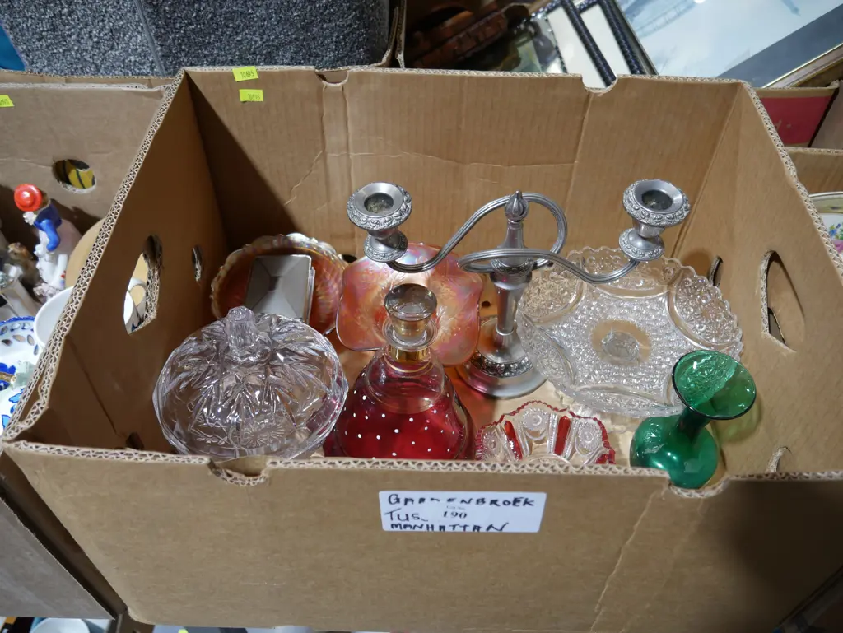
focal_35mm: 28
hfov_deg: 63.4
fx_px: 682
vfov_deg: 49.8
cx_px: 422
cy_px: 316
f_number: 3.5
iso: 400
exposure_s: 1/60
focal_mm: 14
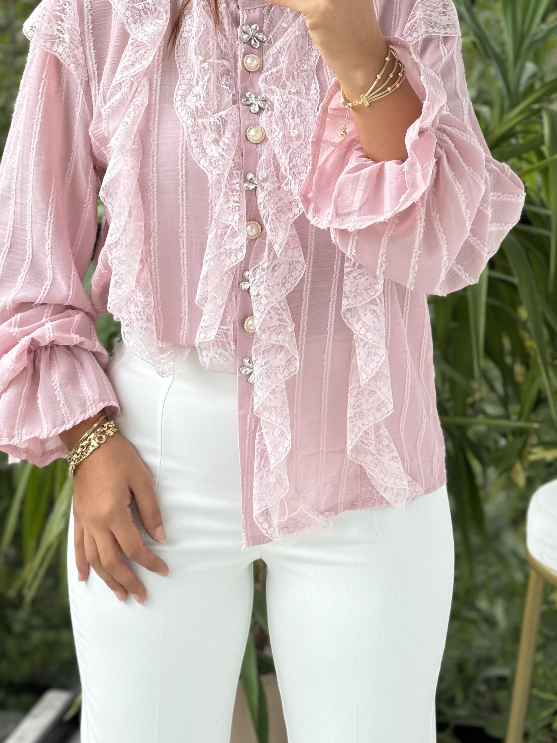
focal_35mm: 75
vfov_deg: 25.7
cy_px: 198
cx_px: 278
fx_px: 1609
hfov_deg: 19.6
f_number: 1.78
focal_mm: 6.76
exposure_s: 1/109
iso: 100
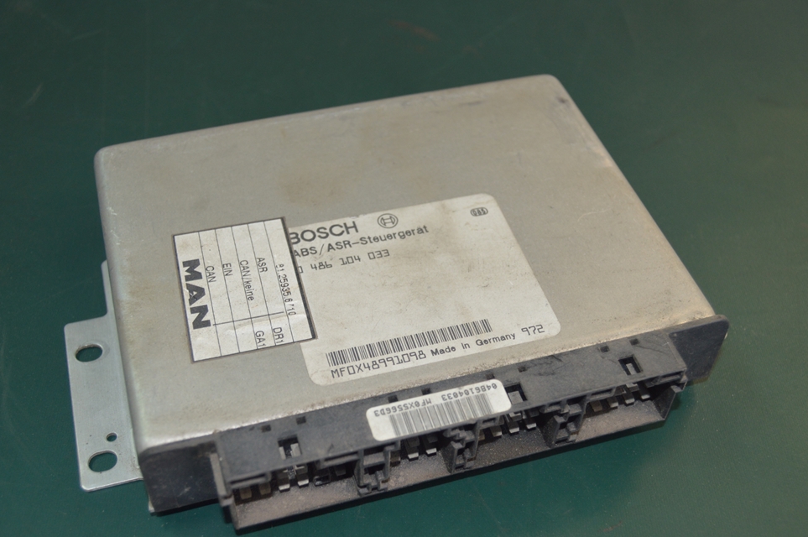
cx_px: 415
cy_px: 328
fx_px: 978
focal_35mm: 44
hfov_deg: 44.9
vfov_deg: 30.6
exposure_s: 1/60
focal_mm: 23
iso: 450
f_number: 3.8
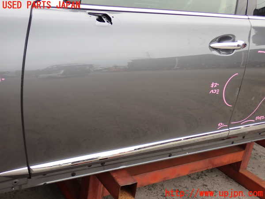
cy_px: 100
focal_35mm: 41
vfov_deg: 35.1
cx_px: 132
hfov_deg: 45.8
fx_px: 314
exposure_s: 1/80
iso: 100
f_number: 2.8
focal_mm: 7.31
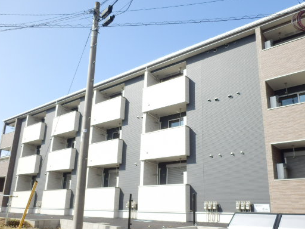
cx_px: 173
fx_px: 264
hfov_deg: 59.7
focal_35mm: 30
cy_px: 131
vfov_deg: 46.7
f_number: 3
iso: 80
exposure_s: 1/640
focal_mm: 4.2
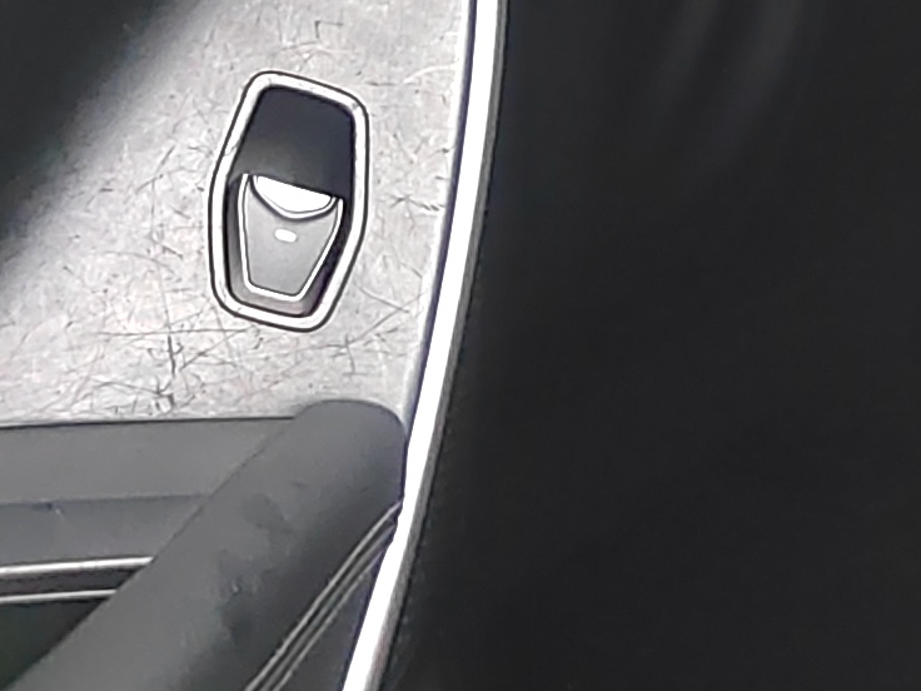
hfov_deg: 14.1
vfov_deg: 11.5
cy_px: -423
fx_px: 3246
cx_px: 1717
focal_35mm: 122
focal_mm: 5.52
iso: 5080
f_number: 1.9
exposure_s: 1/33.3
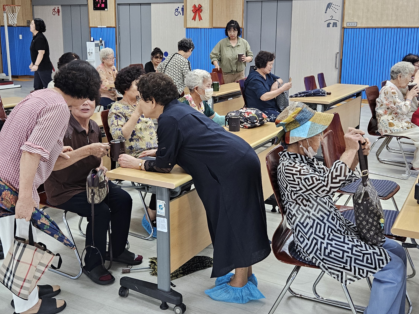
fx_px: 496
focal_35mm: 41
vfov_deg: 35.0
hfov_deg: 45.8
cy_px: 124
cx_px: 200
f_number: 1.8
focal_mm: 5.4
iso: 250
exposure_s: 1/120
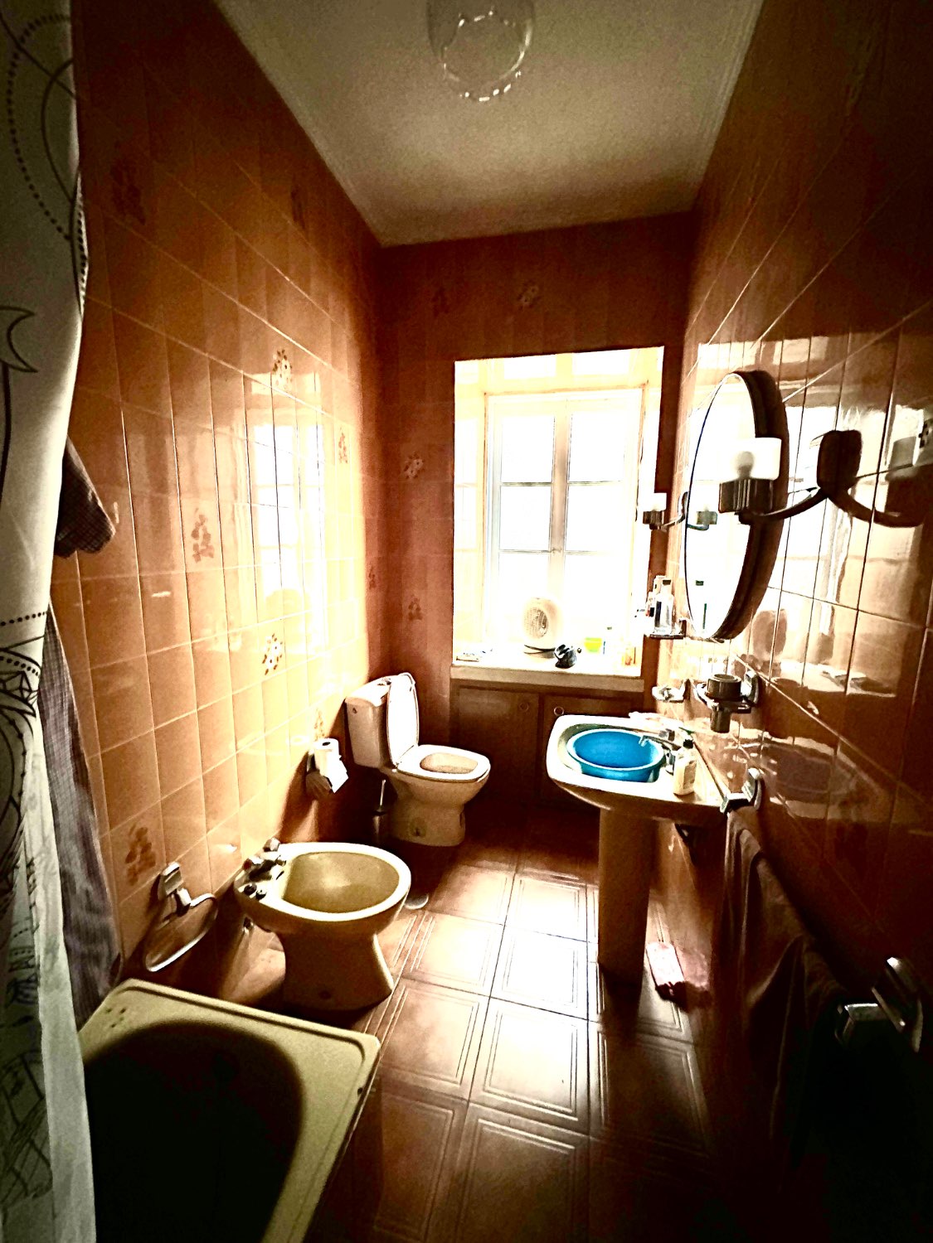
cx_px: 466
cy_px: 622
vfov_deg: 102.1
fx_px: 503
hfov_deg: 85.7
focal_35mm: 14
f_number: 2.2
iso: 1250
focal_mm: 2.22
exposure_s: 1/55
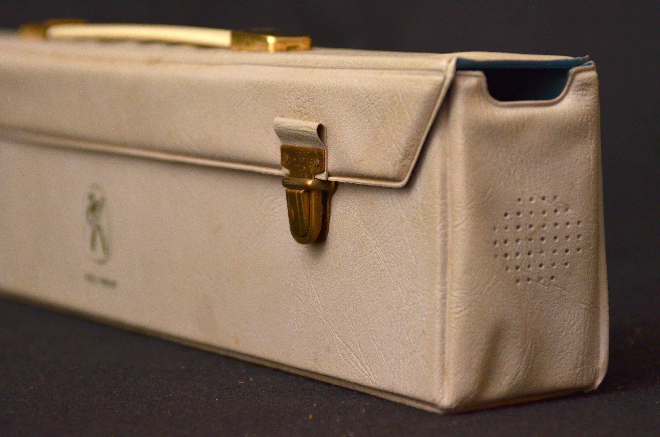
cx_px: 330
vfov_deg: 10.7
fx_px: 2333
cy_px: 218
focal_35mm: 128
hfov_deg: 16.1
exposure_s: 1/200
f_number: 5.6
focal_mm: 85
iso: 800
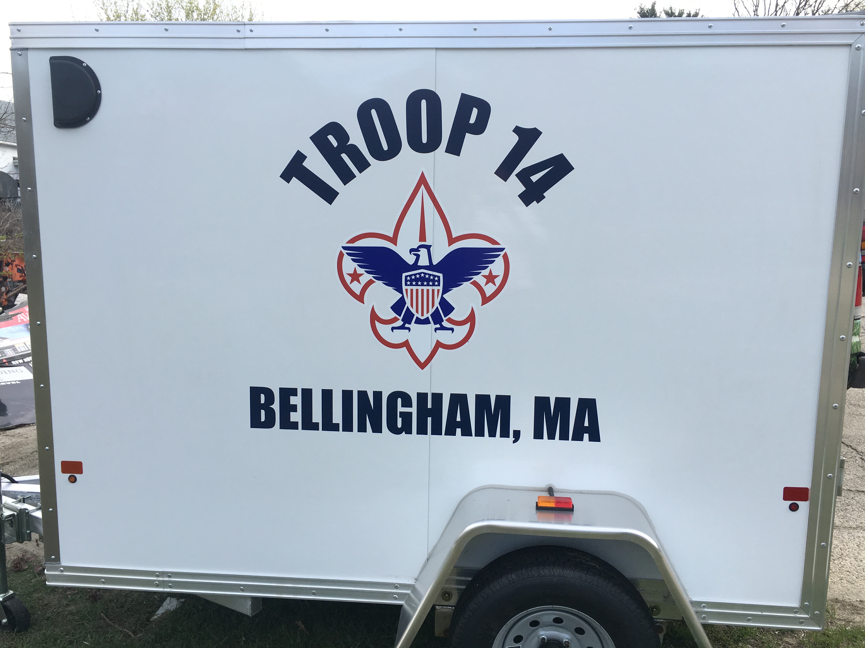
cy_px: 324
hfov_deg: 61.7
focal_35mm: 29
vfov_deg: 48.2
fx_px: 725
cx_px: 432
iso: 25
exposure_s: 1/591
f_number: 2.2
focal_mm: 4.15
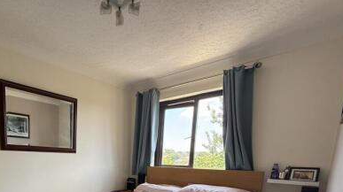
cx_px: 99
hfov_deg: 74.7
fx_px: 209
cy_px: 192
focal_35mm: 23
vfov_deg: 42.7
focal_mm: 2.22
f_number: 2.2
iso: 64
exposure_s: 1/112
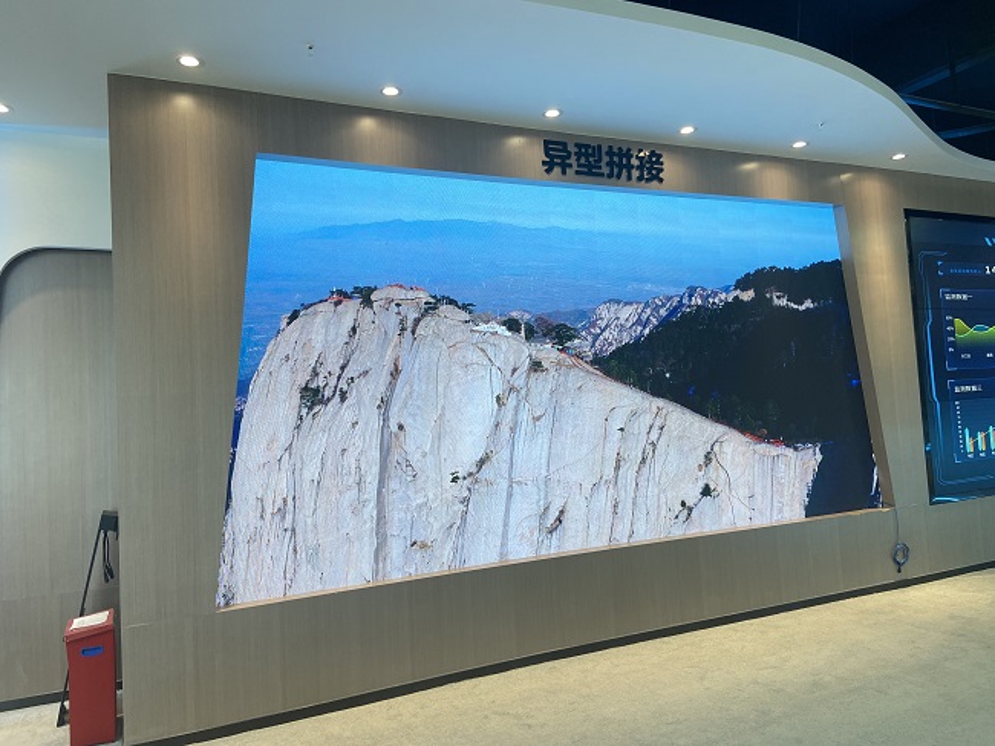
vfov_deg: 53.0
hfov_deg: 67.3
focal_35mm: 26
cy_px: 373
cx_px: 498
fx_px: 747
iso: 100
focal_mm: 4.25
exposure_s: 1/100
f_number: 1.8
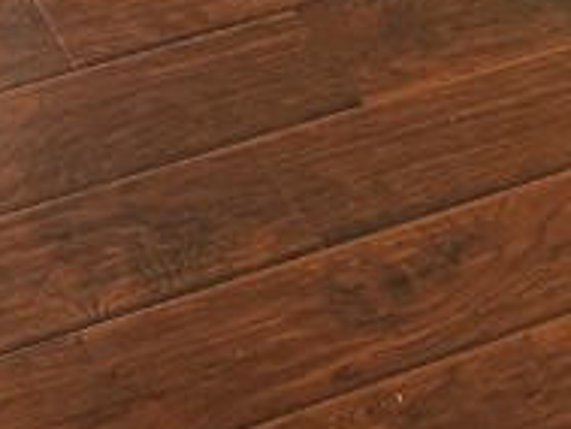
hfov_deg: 15.0
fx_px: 2146
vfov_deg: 9.8
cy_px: -650
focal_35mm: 130
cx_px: 63
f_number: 1.78
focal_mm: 6.76
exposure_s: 1/120
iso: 250
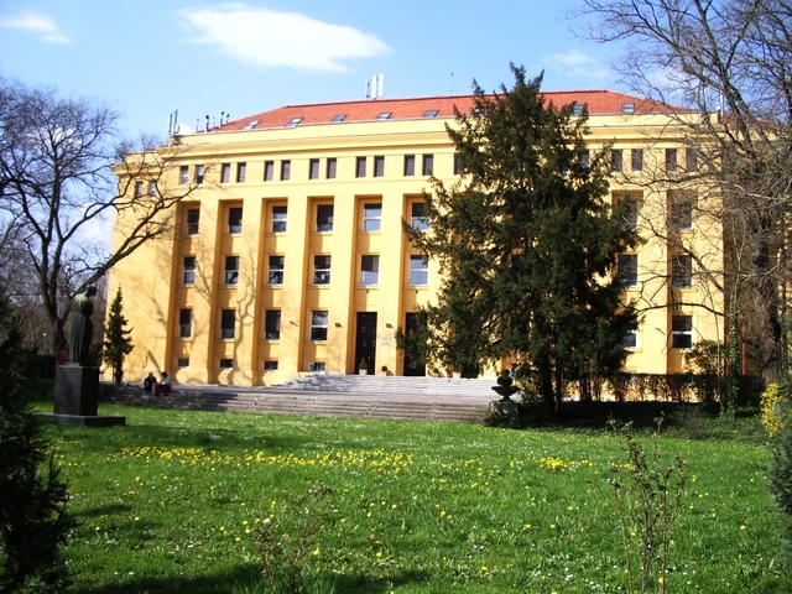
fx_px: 801
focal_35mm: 35
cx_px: 396
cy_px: 297
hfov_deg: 52.6
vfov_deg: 40.7
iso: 50
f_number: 4.3
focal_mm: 5.8
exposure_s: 1/320
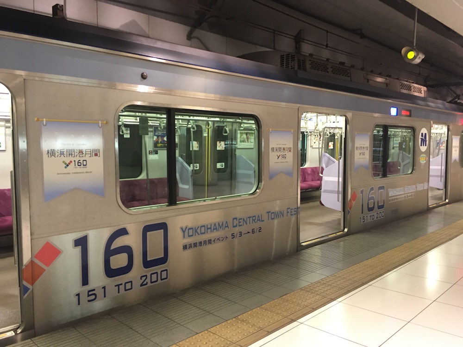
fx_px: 388
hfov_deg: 61.7
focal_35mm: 29
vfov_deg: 48.2
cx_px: 232
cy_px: 174
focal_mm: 4.15
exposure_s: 1/33
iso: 160
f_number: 2.2
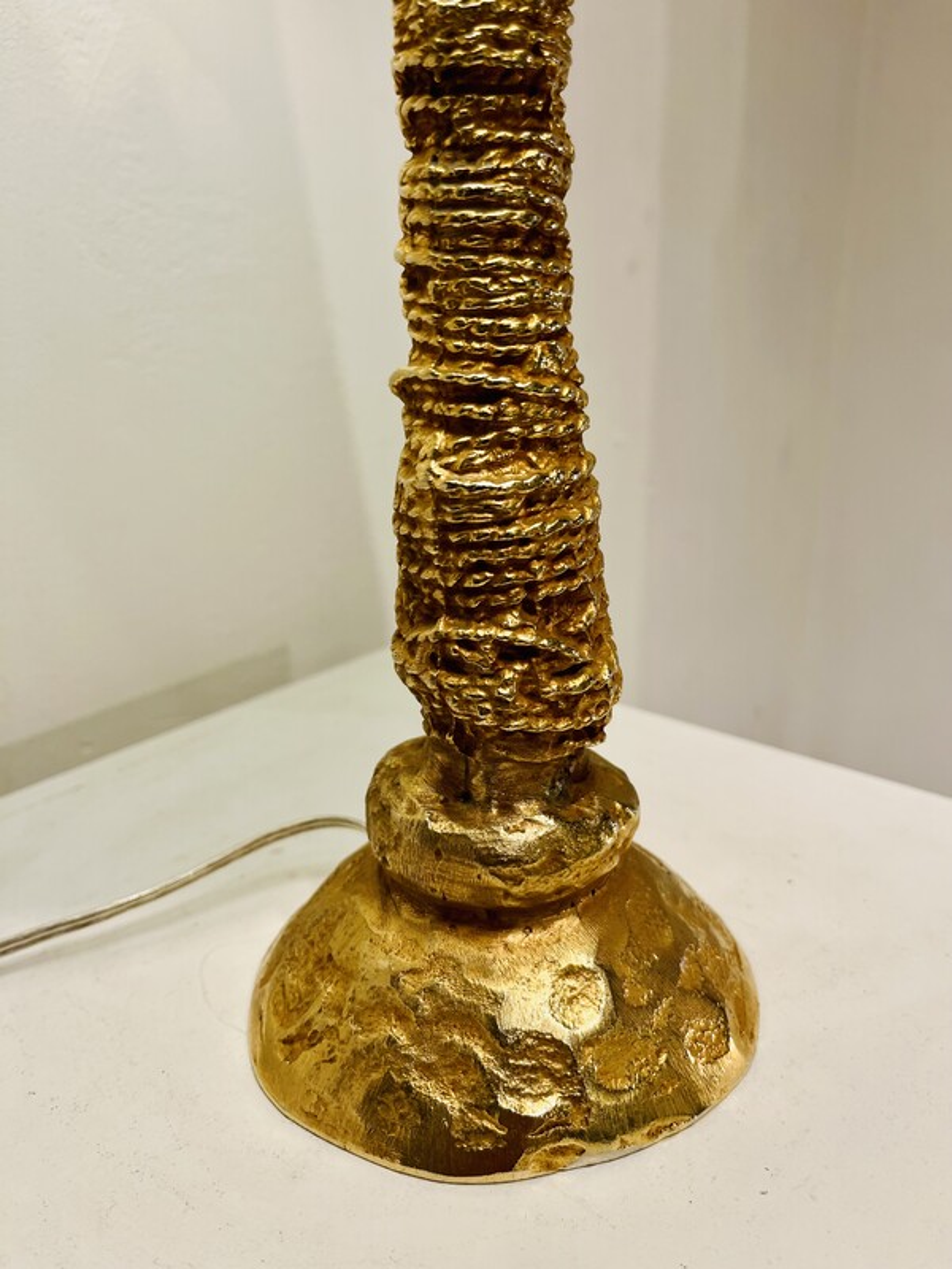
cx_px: 476
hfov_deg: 53.1
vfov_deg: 67.3
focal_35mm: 26
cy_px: 634
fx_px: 953
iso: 50
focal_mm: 5.1
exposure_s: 1/100
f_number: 1.6
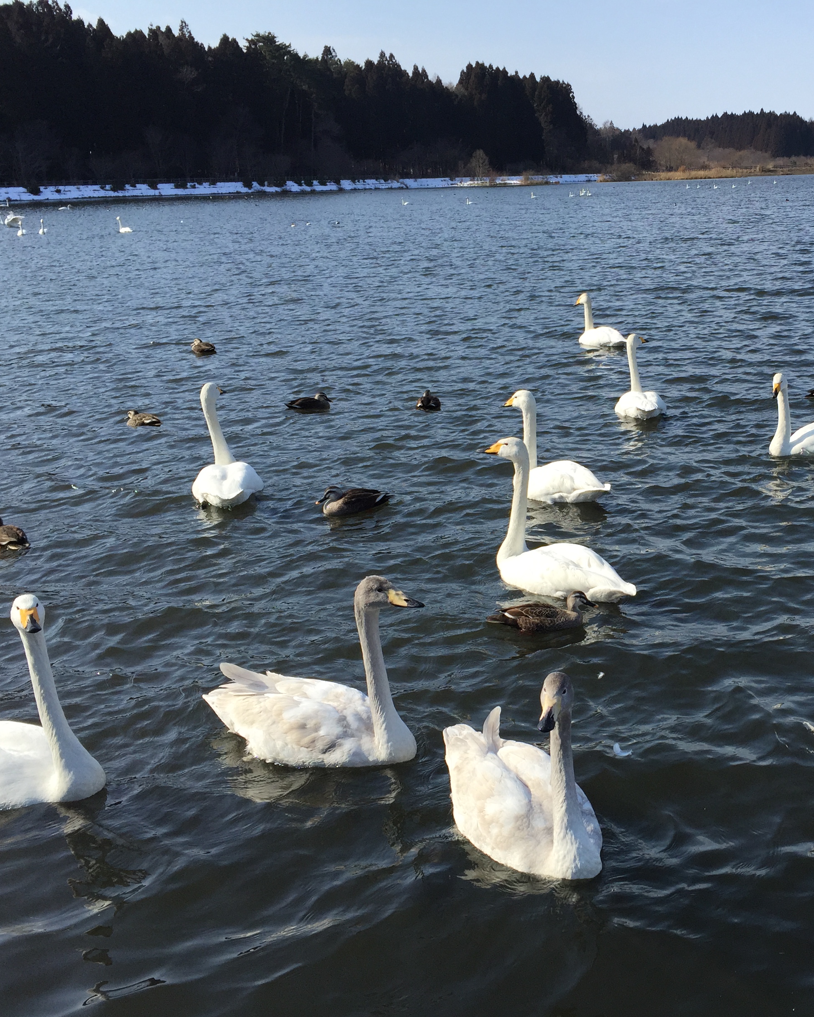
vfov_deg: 47.9
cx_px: 629
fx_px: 1144
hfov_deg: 38.0
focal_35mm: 38
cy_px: 511
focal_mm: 4.15
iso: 32
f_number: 2.2
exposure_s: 1/2326
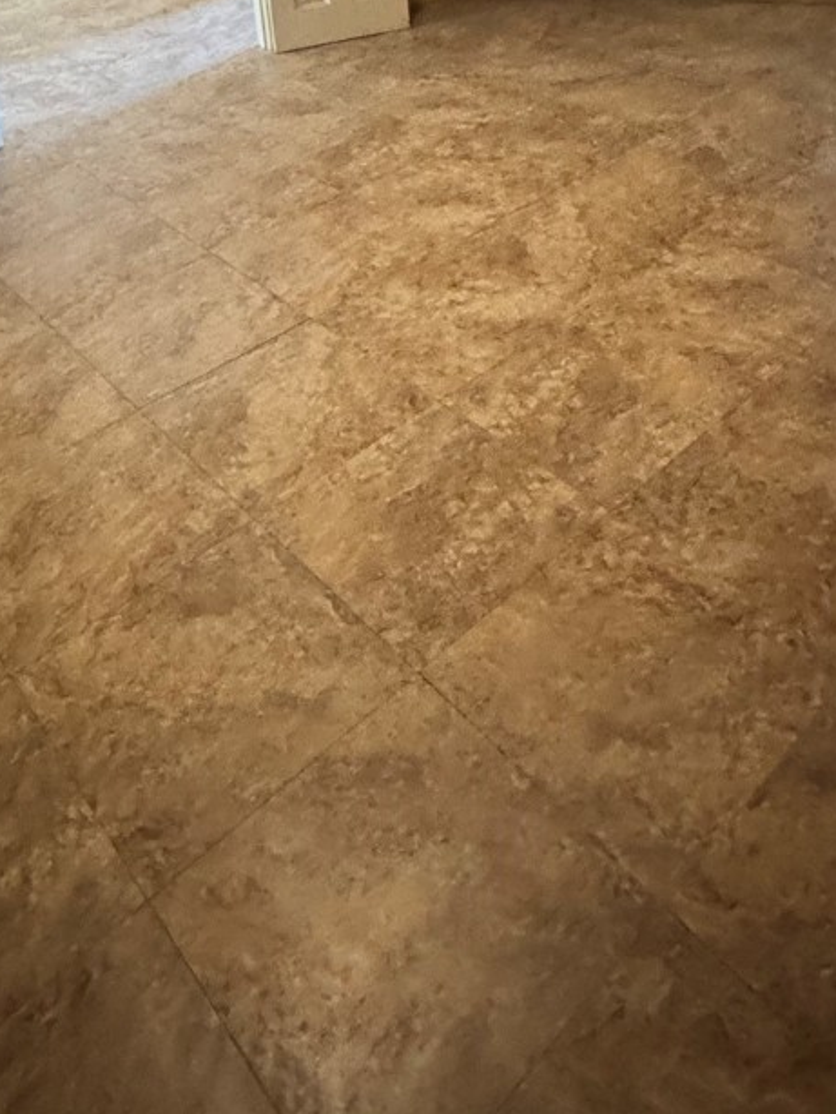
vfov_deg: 42.7
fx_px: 1126
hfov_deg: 40.7
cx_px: 410
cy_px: -74
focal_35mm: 35
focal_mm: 2.22
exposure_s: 1/40
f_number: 2.2
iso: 1250
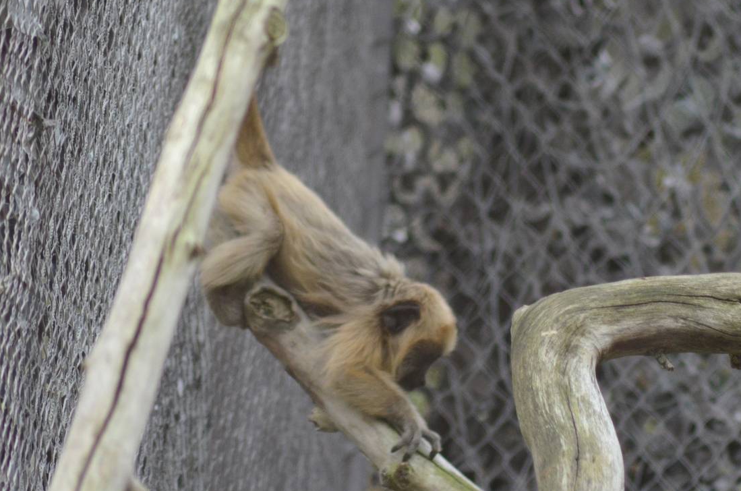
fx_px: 13455
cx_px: 473
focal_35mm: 655
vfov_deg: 2.1
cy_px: 263
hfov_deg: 3.2
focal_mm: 300
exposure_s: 1/800
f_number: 5.6
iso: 800
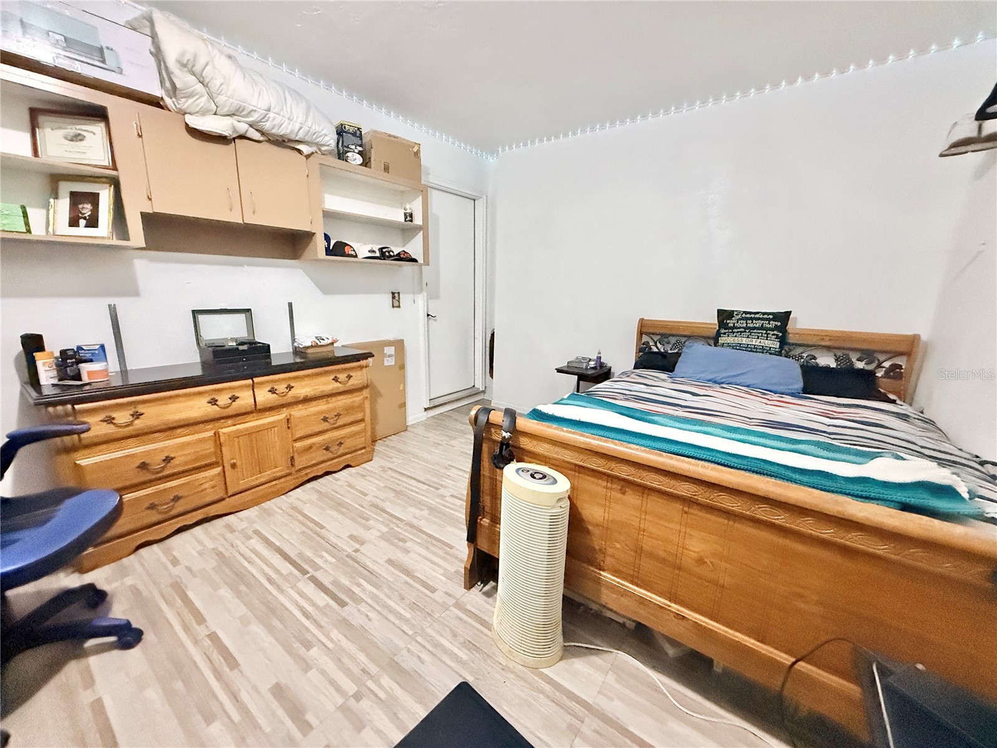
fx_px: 403
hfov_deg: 102.1
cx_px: 498
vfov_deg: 85.7
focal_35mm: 14
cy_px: 374
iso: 1000
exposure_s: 1/60
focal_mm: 2.22
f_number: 2.2
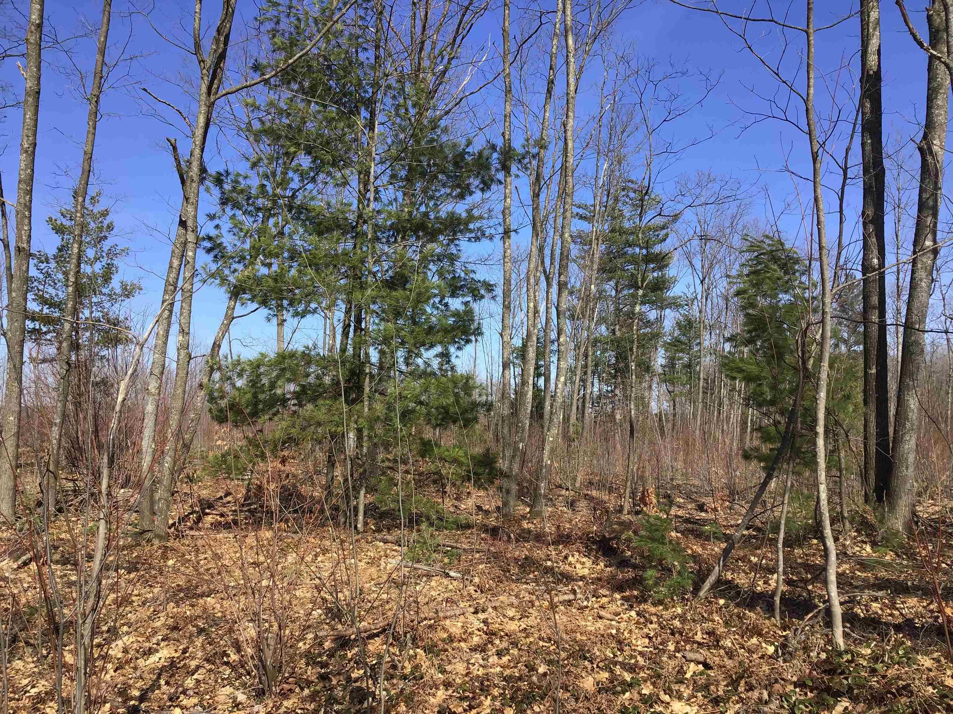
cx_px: 476
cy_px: 357
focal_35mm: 31
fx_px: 853
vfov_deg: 45.4
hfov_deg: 58.4
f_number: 2.4
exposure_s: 1/981
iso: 25
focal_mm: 3.3
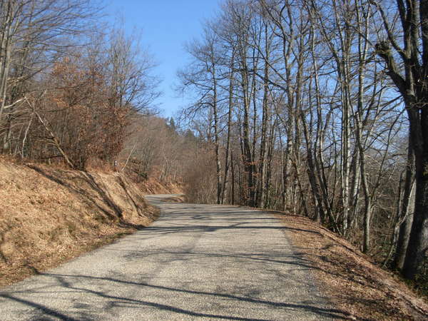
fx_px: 470
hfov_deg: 49.0
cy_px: 160
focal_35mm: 38
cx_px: 214
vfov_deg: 37.7
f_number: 2.9
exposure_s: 1/790
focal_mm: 6.3
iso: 79
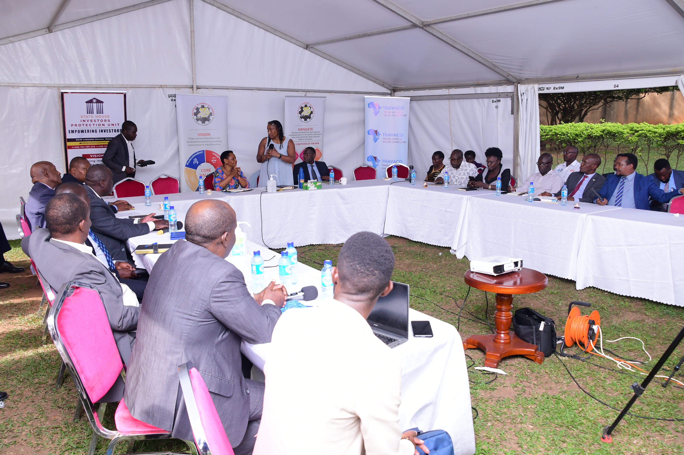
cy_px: 228
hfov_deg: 67.4
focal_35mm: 27
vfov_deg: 47.9
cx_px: 342
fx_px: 513
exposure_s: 1/250
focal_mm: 18
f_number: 7.1
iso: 800
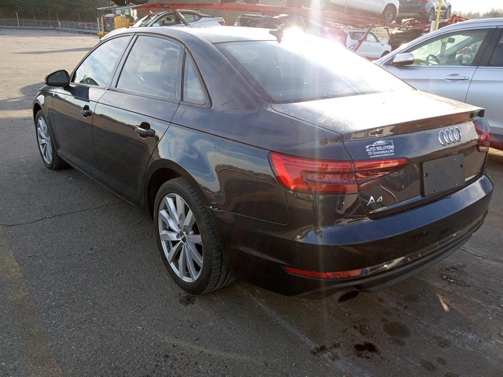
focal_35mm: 28
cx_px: 252
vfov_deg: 49.7
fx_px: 407
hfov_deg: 63.4
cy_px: 188
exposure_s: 1/272
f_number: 2.2
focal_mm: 3.71
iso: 100
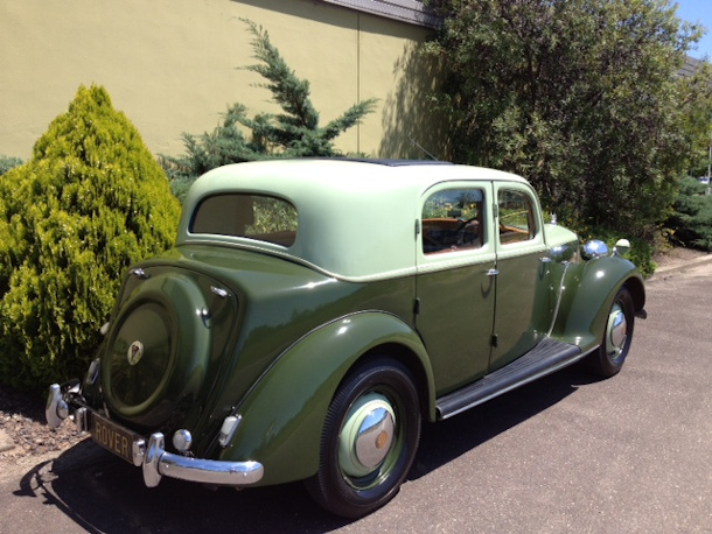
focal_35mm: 35
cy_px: 267
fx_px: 720
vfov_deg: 40.7
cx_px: 356
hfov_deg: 52.6
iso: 50
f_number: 2.4
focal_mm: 4.28
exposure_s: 1/1004
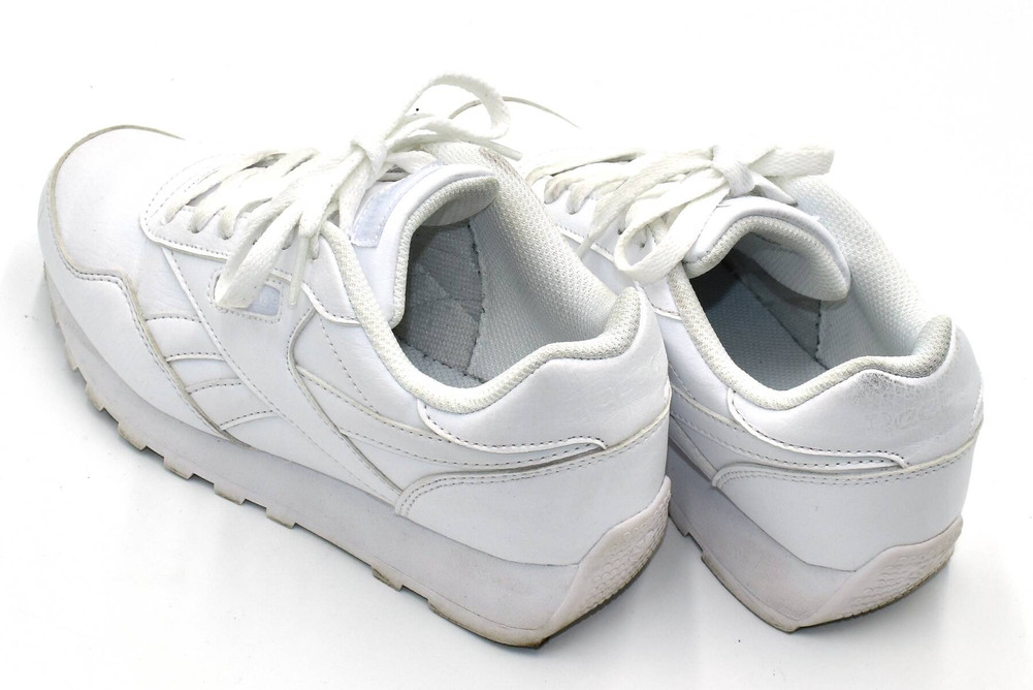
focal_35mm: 39
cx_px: 516
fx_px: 1119
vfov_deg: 34.2
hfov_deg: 49.5
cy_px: 345
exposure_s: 1/200
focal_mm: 26
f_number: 9
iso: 400
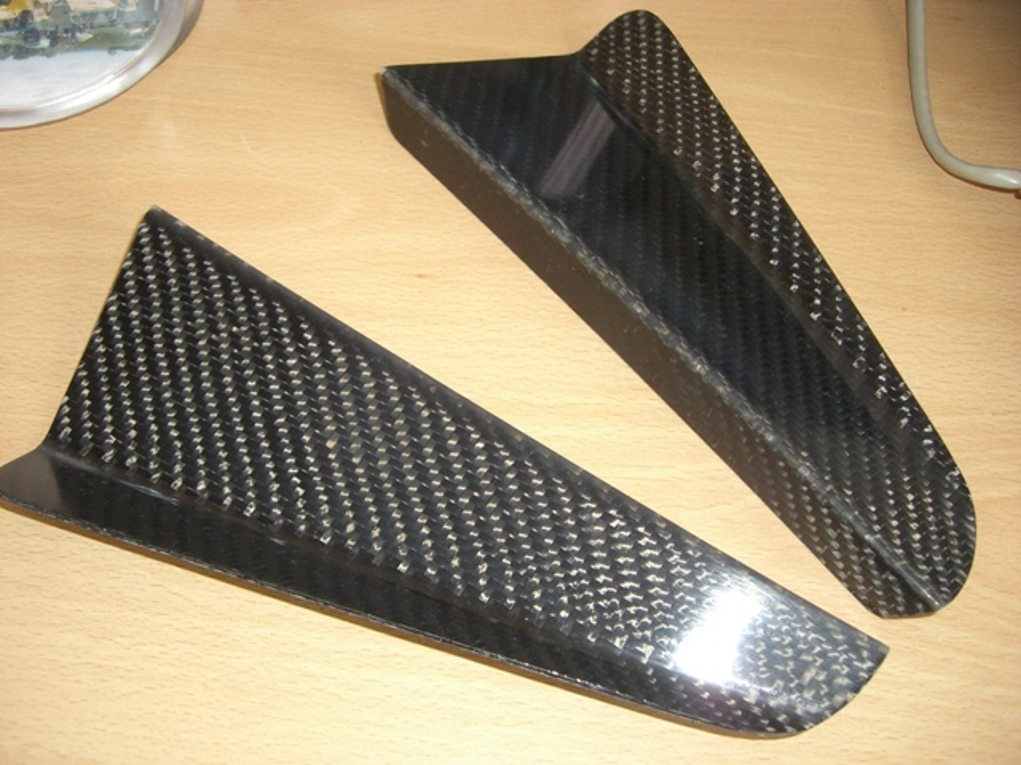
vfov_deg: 37.7
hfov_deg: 49.0
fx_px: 1121
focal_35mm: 38
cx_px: 510
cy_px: 382
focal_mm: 6.2
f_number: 2.7
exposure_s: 1/60
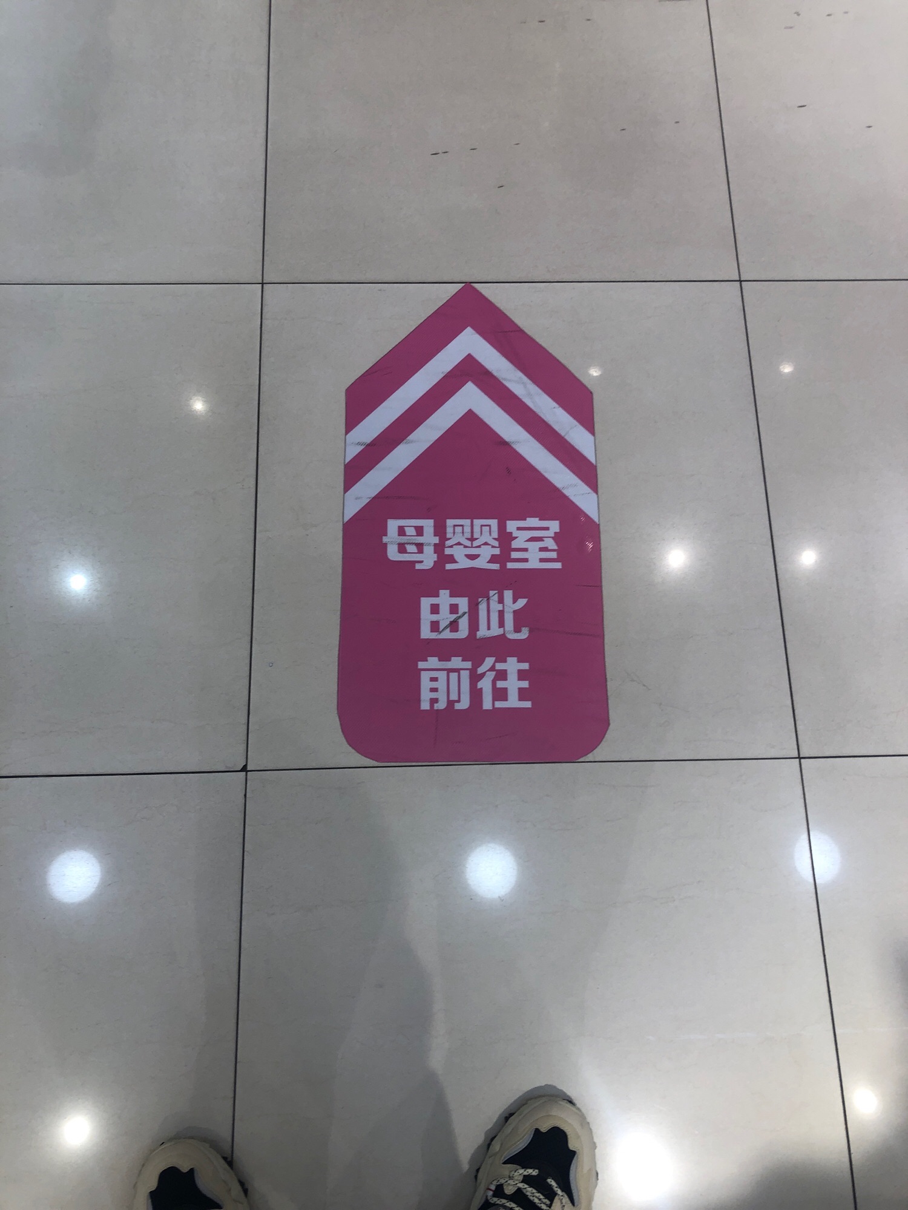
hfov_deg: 49.7
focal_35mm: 28
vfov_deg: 63.4
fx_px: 979
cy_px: 605
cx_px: 454
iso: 25
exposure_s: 1/100
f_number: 1.8
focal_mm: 3.99
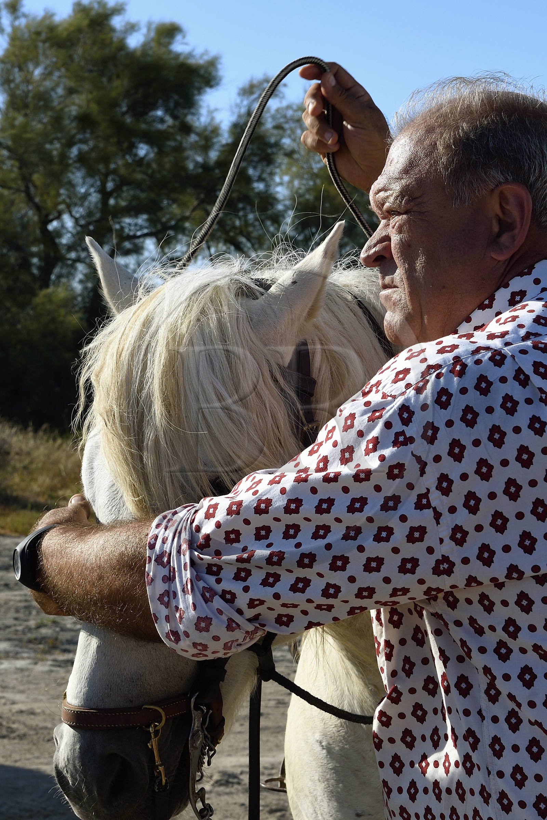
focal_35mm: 55
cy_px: 410
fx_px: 1253
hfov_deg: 24.6
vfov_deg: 36.2
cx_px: 274
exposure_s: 1/250
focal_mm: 55
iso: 200
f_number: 14
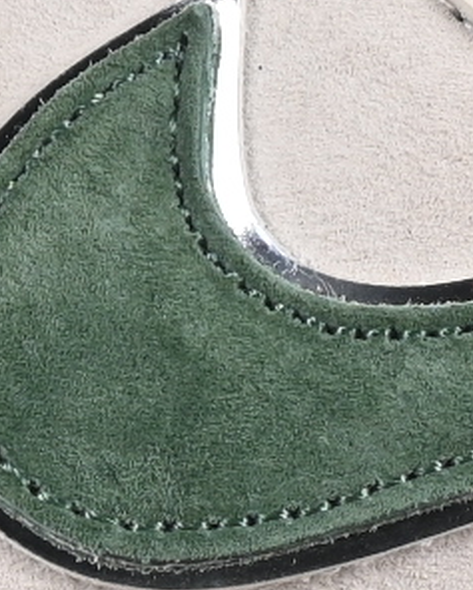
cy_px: -110
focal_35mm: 662
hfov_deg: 2.3
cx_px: 86
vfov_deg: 2.9
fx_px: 11578
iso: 160
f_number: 8
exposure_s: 1/80
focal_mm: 50
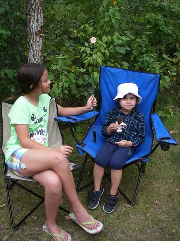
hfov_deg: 37.7
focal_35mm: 38
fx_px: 263
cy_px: 120
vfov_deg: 49.0
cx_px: 90
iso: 80
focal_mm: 6.3
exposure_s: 1/160
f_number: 3.3
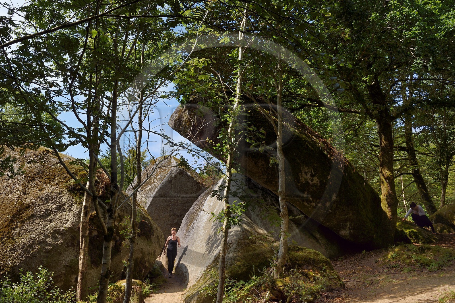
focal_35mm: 32
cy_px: 152
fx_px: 404
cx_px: 228
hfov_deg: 58.7
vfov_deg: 41.1
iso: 400
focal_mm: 32
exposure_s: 1/250
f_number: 13
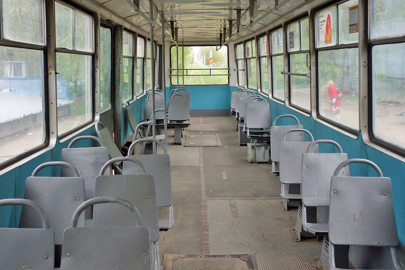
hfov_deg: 51.9
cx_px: 202
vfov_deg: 35.9
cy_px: 135
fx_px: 416
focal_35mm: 37
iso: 500
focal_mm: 13.9
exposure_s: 1/500
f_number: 2.8
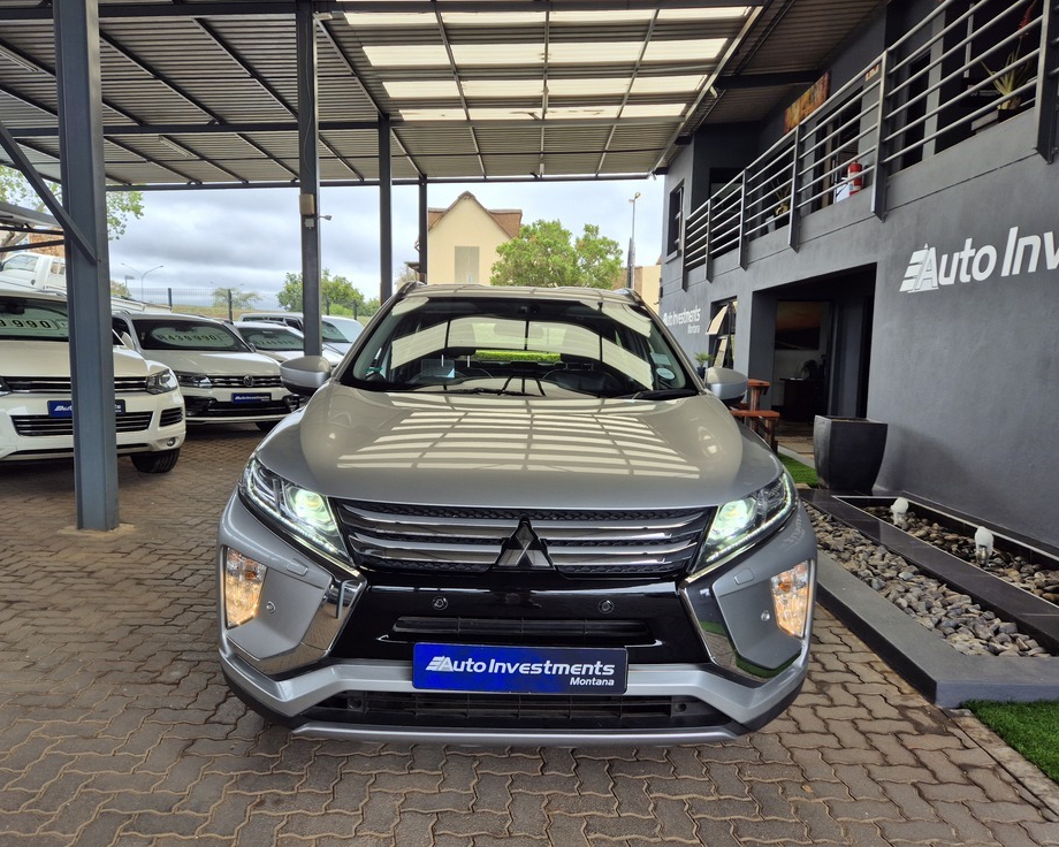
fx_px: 784
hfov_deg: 68.1
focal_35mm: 25
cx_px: 538
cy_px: 417
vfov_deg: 56.8
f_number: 1.8
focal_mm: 5.4
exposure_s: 1/458
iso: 32
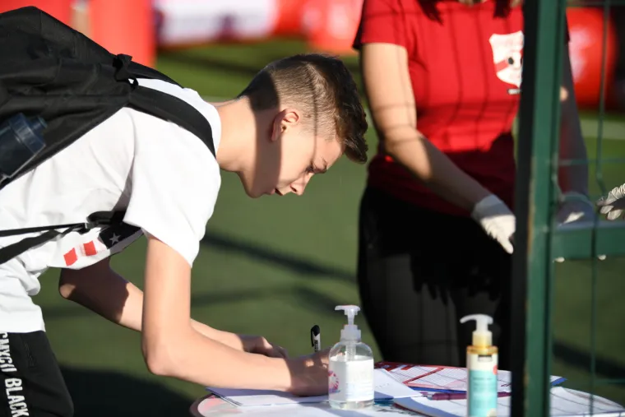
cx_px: 312
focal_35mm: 120
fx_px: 2084
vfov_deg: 11.4
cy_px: 208
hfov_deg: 17.1
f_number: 2.8
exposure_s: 1/2500
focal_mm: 120
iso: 200
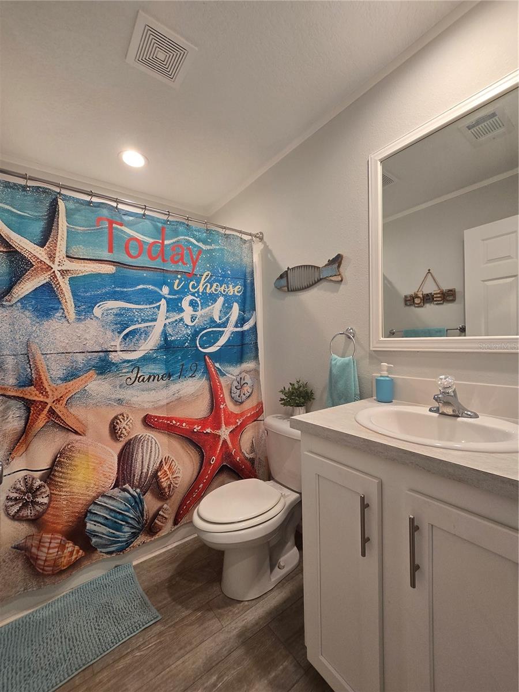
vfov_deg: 106.2
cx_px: 260
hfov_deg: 89.9
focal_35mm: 13
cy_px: 346
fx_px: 260
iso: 80
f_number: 2.2
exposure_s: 1/60
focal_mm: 2.2
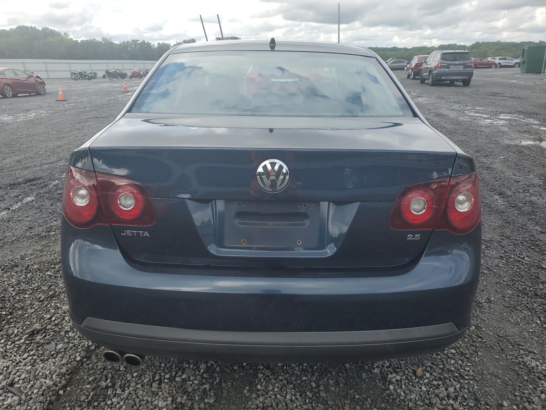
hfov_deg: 67.3
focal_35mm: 26
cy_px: 205
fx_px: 410
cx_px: 273
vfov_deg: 53.1
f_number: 1.5
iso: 50
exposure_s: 1/1667
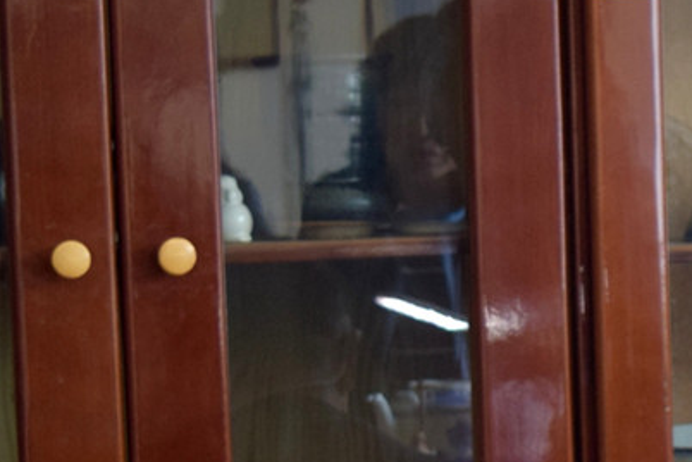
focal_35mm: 179
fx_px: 3441
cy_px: 509
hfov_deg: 11.0
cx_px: 1098
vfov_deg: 7.6
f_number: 4.5
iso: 720
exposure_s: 1/60
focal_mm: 32
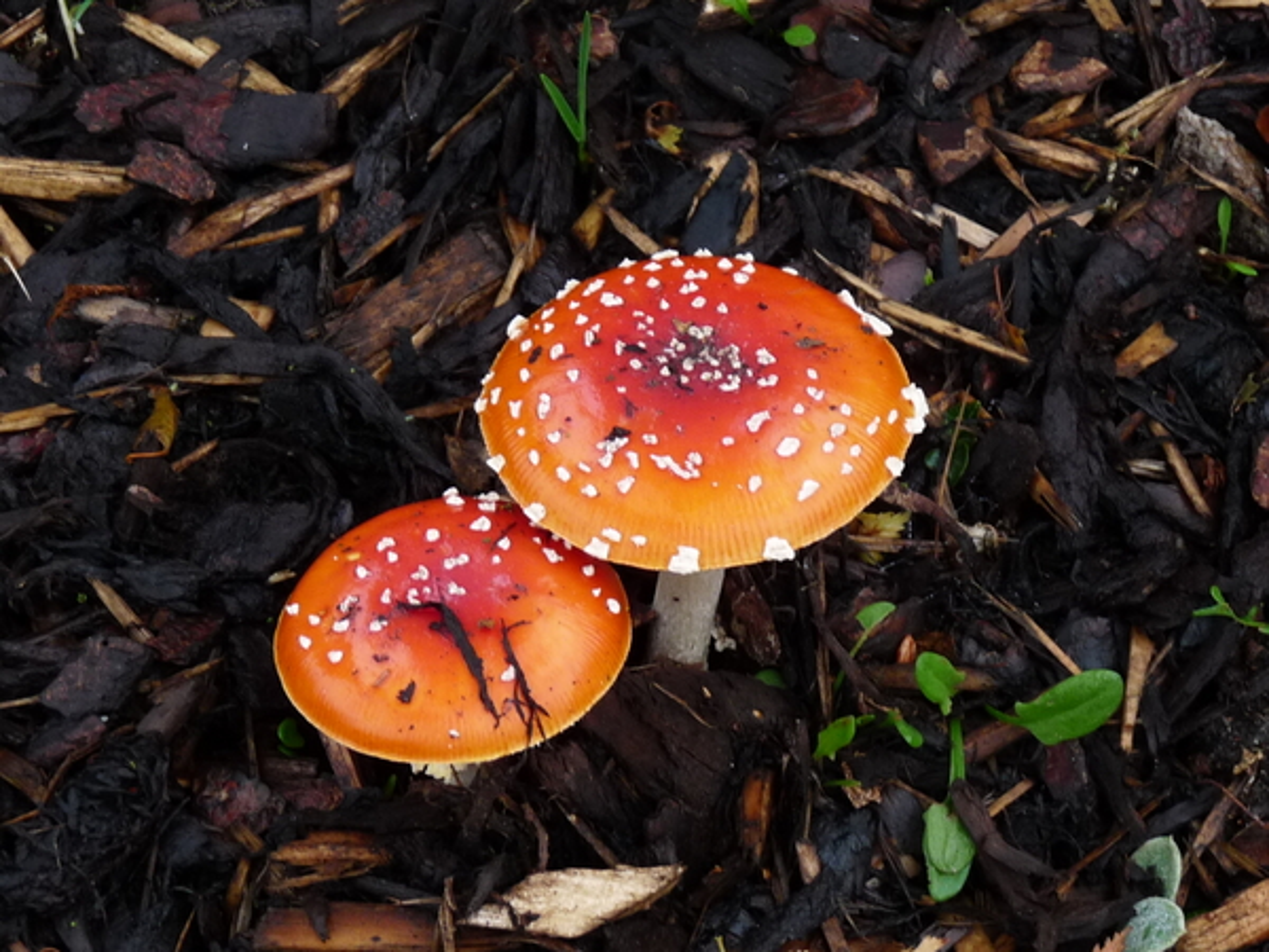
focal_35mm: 193
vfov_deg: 7.7
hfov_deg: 10.2
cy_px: 476
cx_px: 634
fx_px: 7075
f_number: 3.6
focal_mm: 19.4
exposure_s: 1/40
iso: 125
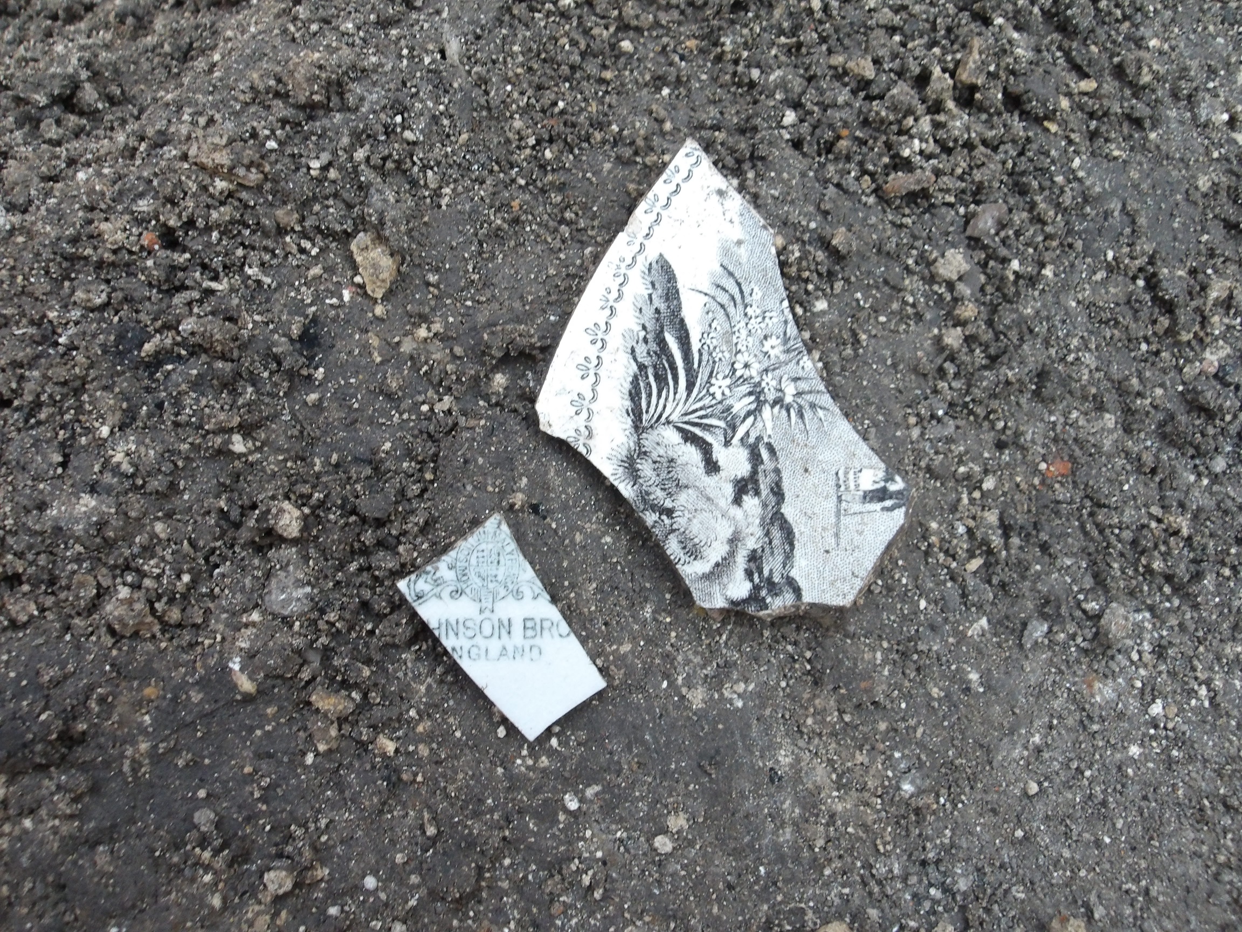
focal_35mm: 34
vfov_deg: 41.8
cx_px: 621
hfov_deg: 54.0
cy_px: 466
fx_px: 1220
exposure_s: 1/60
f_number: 11.6
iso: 595
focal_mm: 6.1
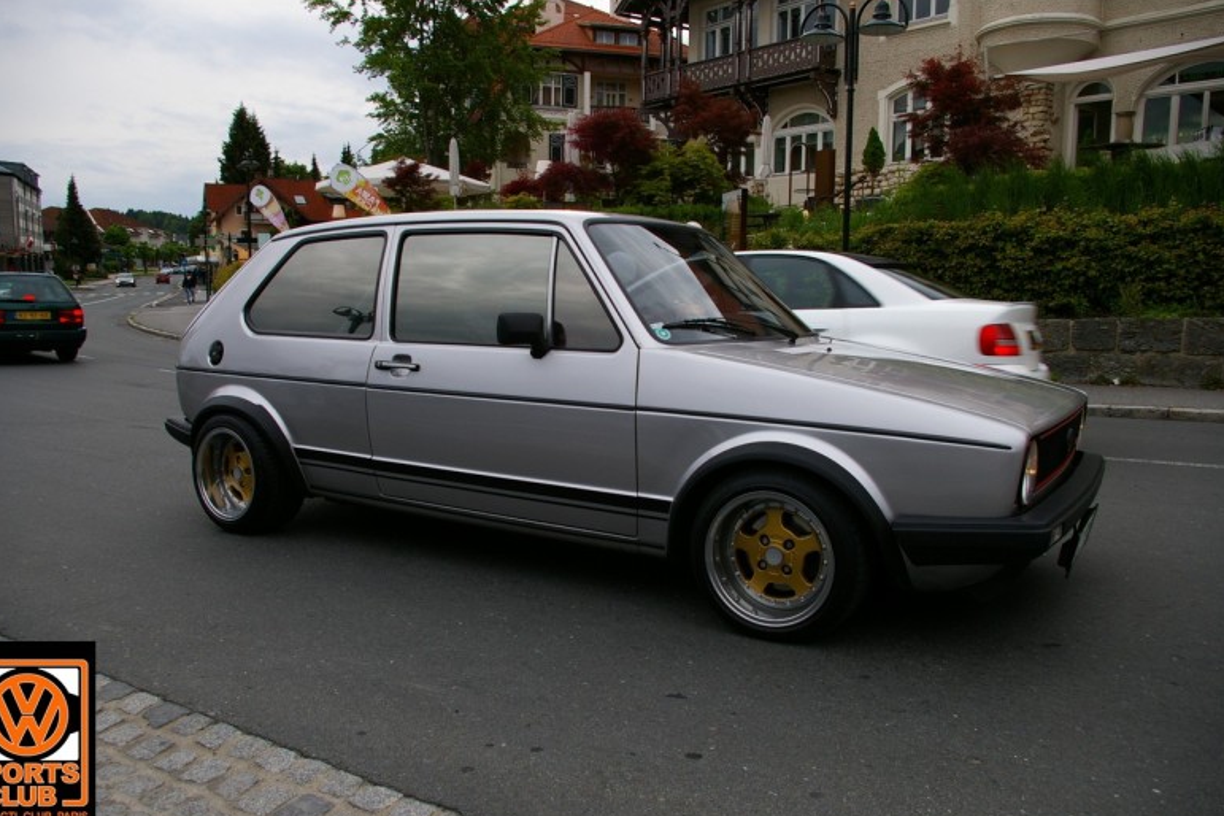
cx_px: 594
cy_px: 421
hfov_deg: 65.5
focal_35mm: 28
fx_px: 952
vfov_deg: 46.4
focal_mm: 18
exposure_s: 1/125
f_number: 6.7
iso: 200
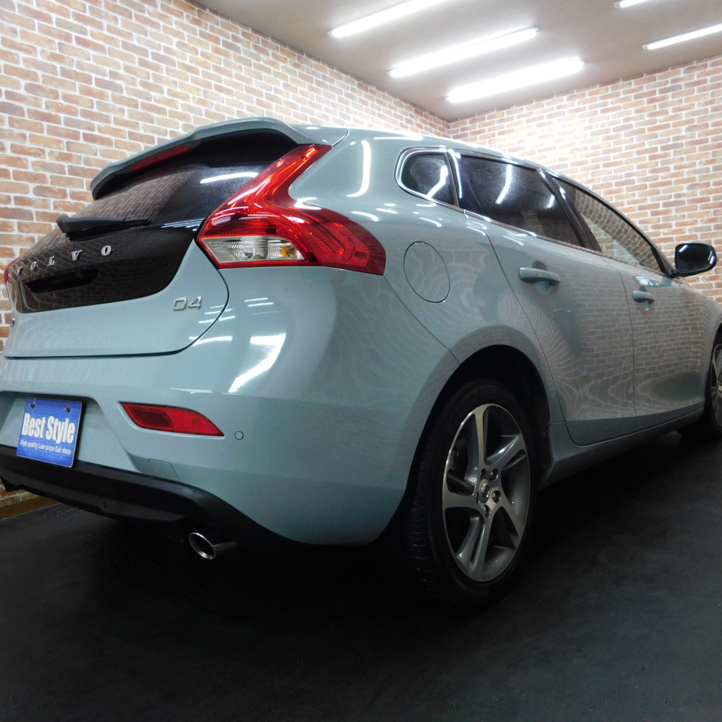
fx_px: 661
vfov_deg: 57.3
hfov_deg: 57.2
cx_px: 329
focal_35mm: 28
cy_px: 368
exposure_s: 1/30
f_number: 3
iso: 250
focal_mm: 4
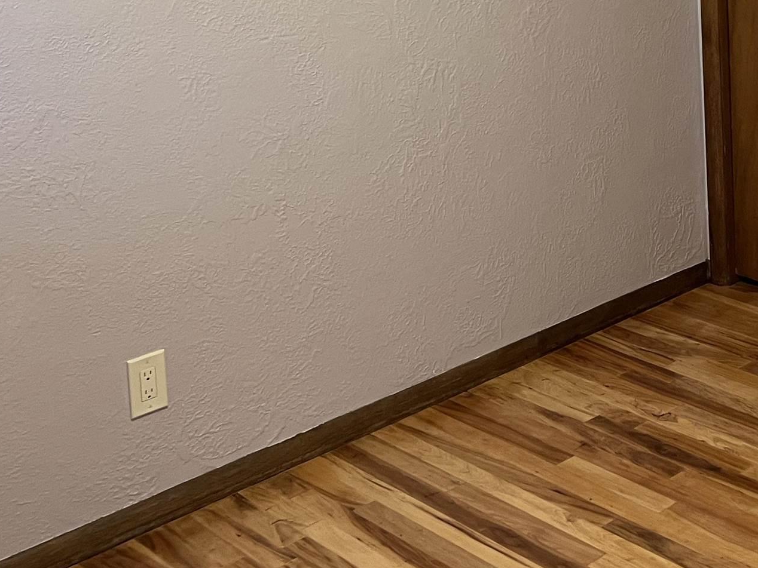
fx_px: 1380
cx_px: 681
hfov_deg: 29.5
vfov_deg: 21.8
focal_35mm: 63
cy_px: -81
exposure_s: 1/60
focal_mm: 5.7
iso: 200
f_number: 1.5
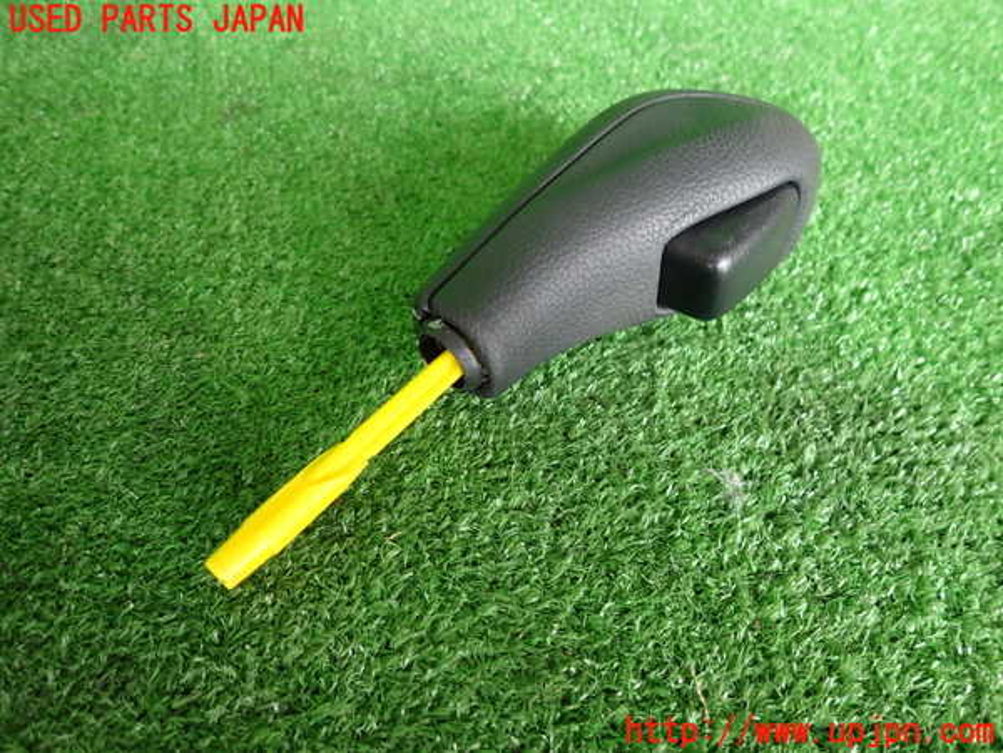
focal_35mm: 25
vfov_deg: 54.9
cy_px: 376
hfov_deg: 69.4
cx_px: 502
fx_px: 724
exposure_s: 1/60
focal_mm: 4.5
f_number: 2
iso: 200
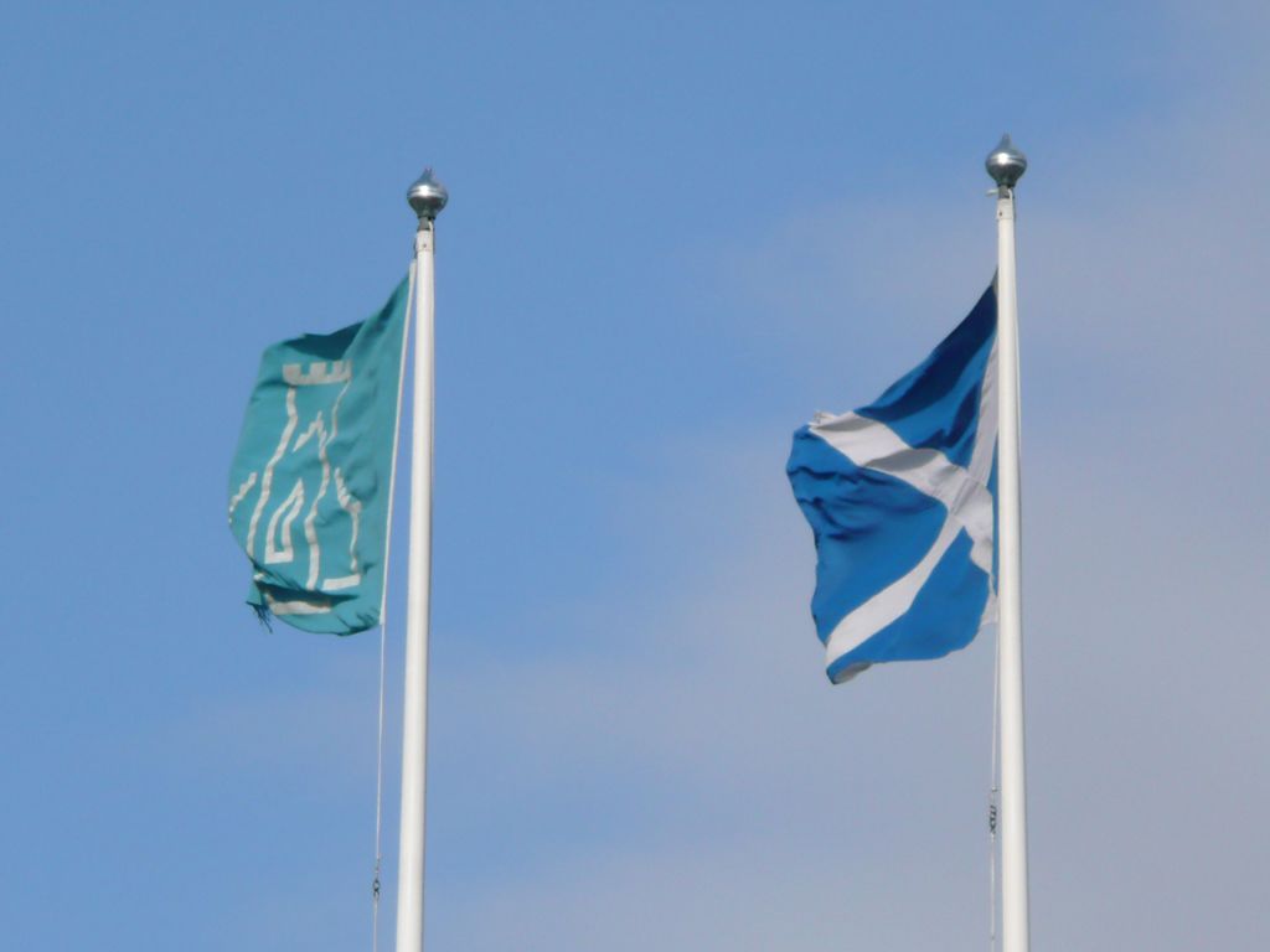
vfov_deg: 3.5
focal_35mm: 420
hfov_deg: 4.7
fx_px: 15409
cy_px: 476
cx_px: 635
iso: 100
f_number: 4.9
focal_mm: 46
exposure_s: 1/800
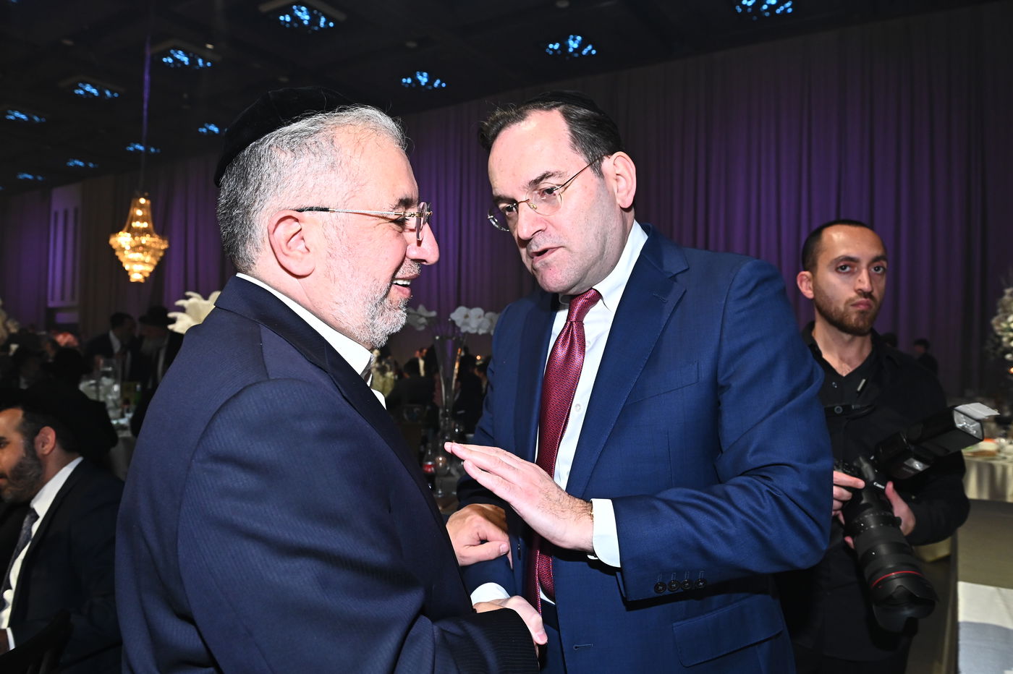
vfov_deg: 49.5
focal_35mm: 26
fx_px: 731
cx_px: 506
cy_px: 337
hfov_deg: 69.4
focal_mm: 26
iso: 2500
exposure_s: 1/200
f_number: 6.3
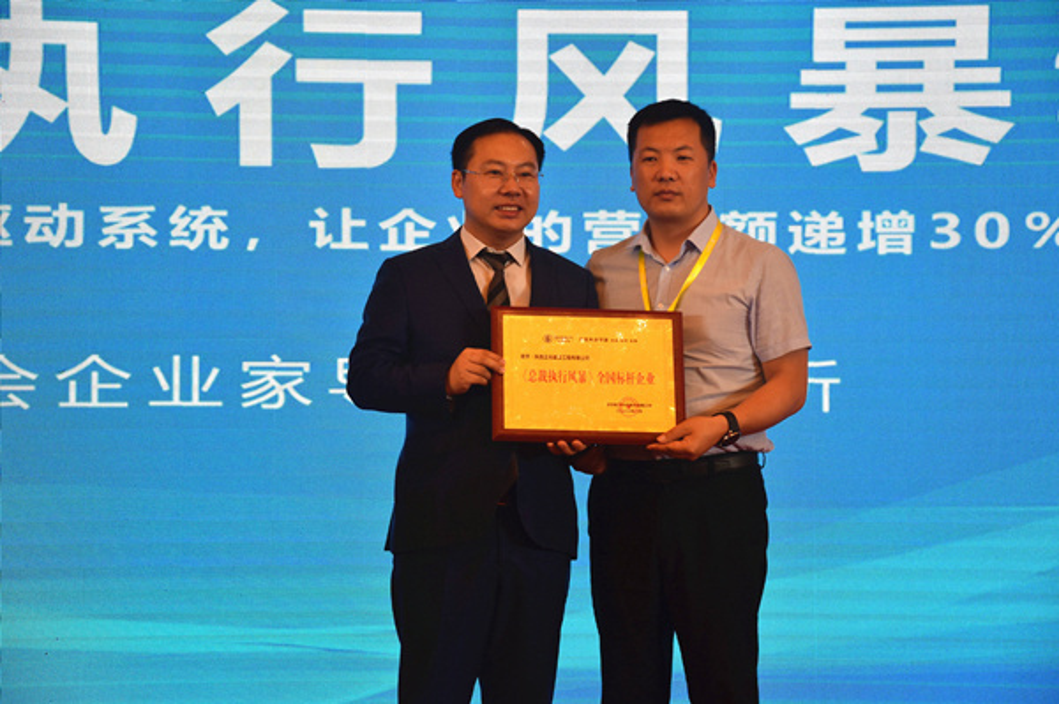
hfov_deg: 19.5
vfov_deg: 13.0
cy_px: 352
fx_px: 3086
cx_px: 530
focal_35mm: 105
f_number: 5
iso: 400
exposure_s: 1/80
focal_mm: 70
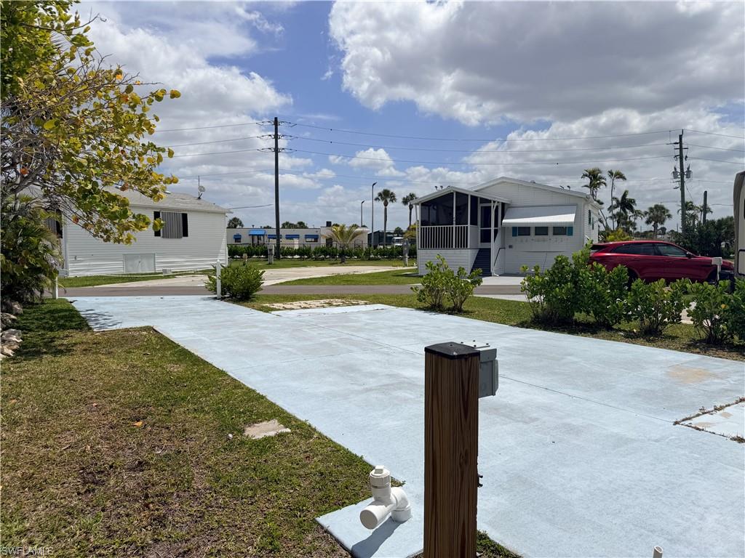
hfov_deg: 71.6
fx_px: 517
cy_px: 279
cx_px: 372
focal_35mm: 24
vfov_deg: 56.8
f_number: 1.78
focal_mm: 6.76
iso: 80
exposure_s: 1/17544
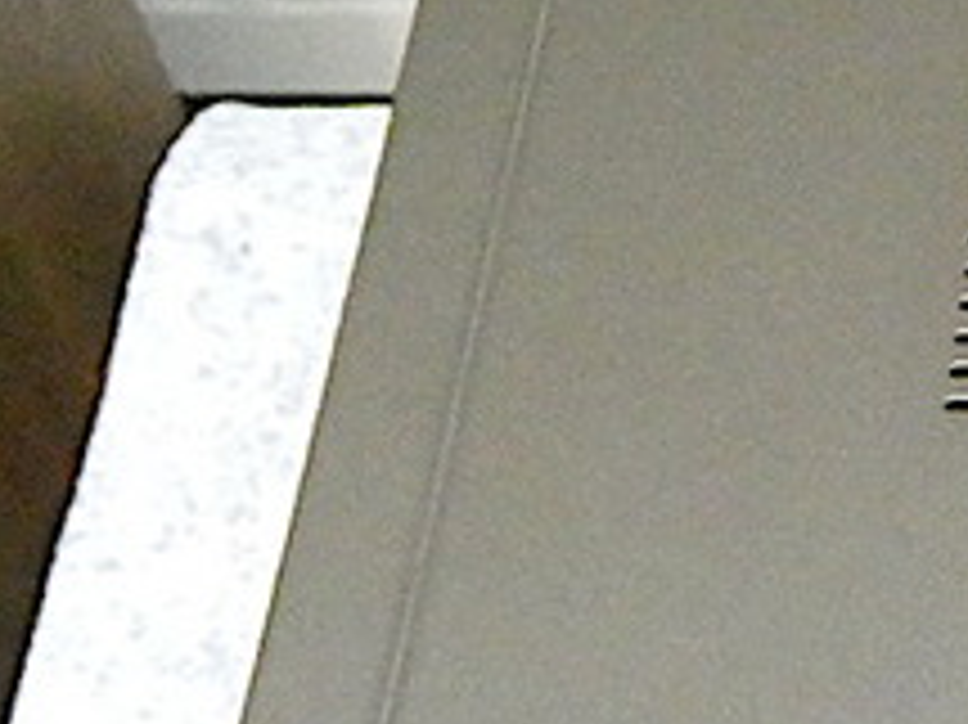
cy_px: 913
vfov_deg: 8.9
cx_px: 1855
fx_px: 4611
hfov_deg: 11.0
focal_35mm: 165
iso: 1600
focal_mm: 6.7
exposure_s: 1/30
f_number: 3.7
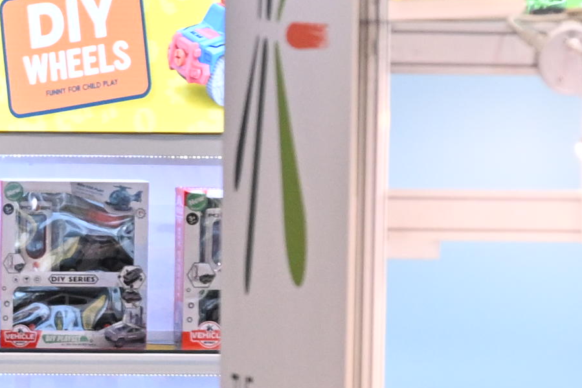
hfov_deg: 3.2
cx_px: -504
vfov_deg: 2.2
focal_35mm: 634
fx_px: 10247
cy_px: 396
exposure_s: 1/200
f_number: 5
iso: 1000
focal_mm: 92
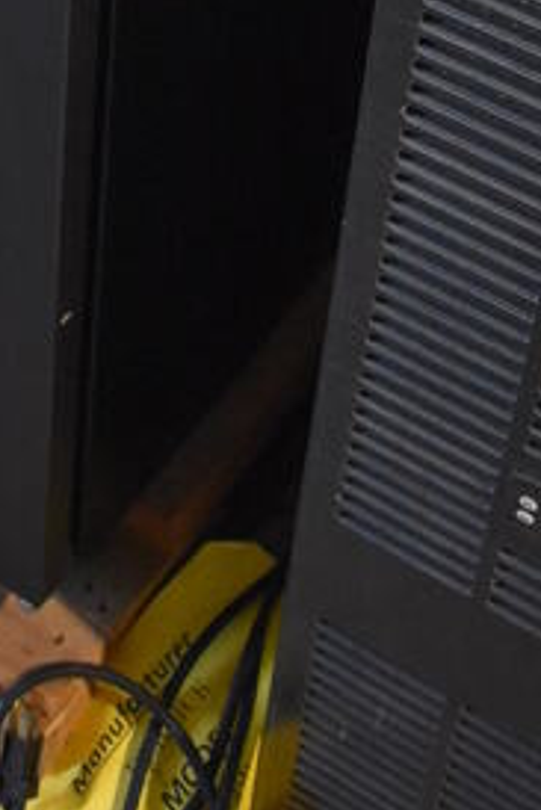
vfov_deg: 19.1
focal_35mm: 90
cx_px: 0
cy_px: -483
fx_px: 2026
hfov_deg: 15.0
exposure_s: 1/125
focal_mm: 18
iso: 4000
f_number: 3.5
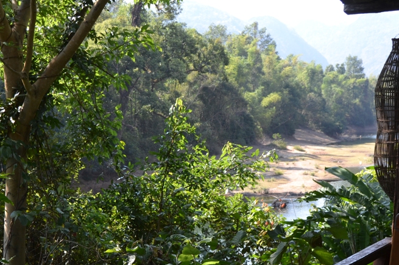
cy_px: 233
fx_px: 631
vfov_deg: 23.2
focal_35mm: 57
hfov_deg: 35.0
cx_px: 169
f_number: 5.6
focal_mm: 20
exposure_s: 1/125
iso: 125
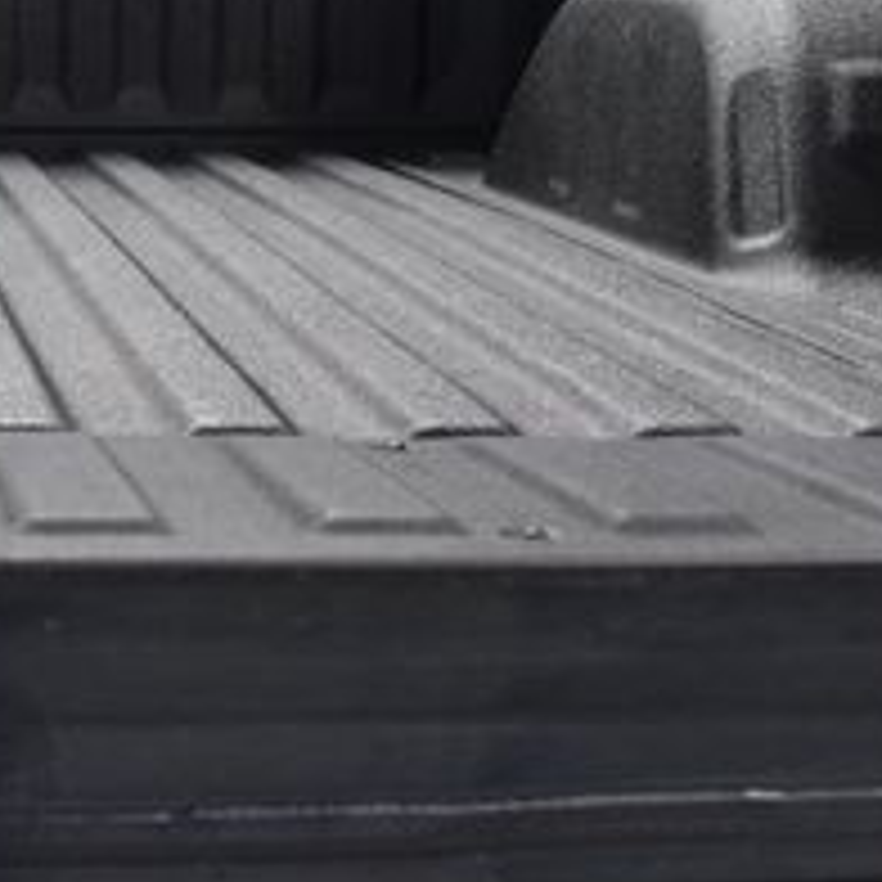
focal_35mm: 100
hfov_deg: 16.6
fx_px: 2883
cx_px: -207
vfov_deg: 17.2
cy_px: 137
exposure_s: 1/60
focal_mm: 24
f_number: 4.5
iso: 1600
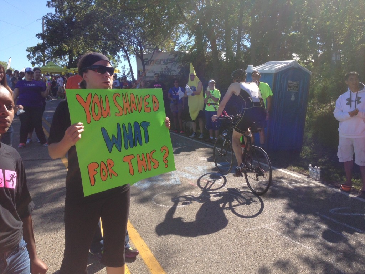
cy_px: 137
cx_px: 182
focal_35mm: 33
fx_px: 348
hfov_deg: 55.4
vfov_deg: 42.9
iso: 50
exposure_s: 1/1153
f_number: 2.4
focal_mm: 4.12
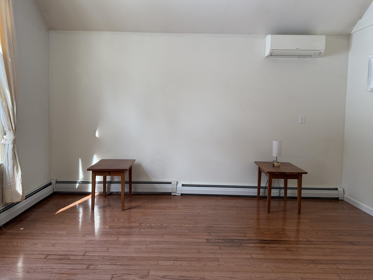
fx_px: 291
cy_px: 128
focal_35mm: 27
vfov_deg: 51.3
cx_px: 178
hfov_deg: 65.3
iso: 160
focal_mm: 6.76
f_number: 1.78
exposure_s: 1/240
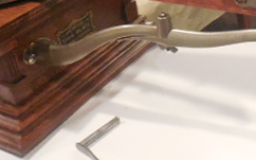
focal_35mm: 70
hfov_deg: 28.0
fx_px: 488
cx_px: 244
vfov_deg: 17.6
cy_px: -37
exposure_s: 1/30
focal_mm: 4.5
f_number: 3.7
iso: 1600
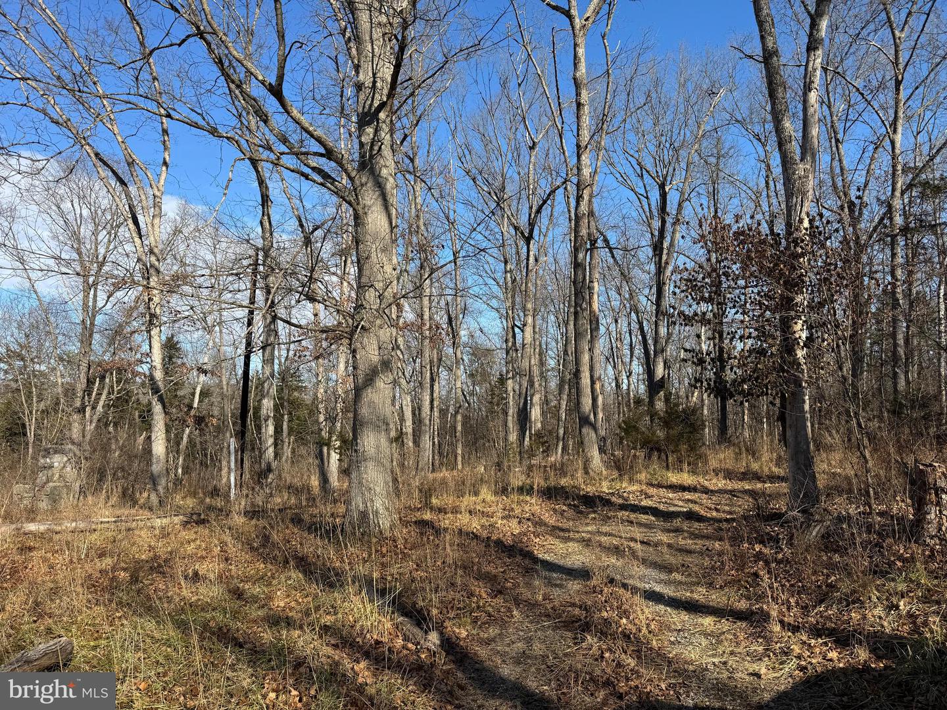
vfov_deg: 56.8
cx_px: 474
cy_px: 355
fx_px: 657
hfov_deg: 71.6
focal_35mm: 24
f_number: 1.78
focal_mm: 6.76
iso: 80
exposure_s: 1/2833
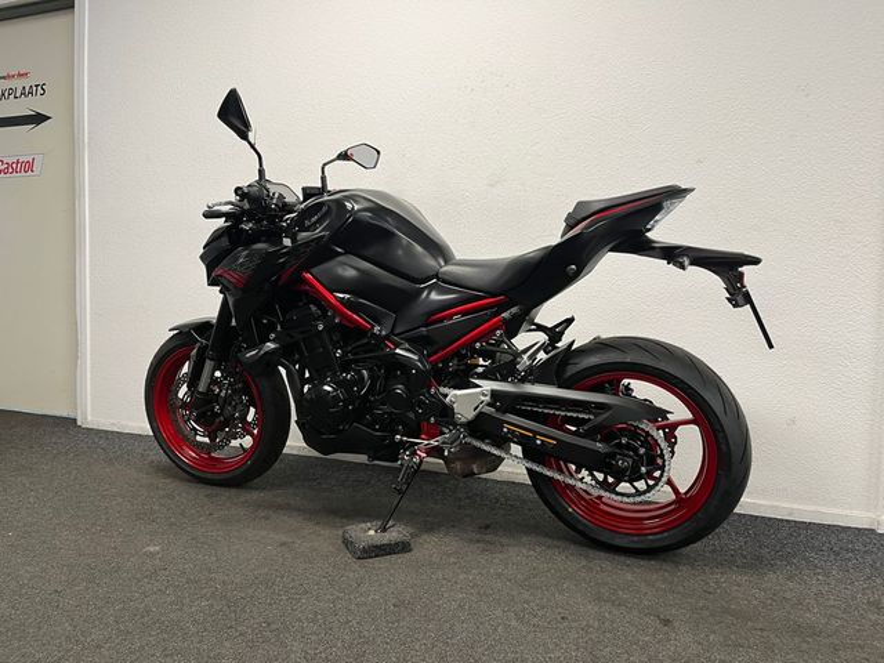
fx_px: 664
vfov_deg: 53.1
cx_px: 442
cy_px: 332
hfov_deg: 67.3
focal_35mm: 26
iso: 80
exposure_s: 1/50
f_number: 1.6
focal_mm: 5.1
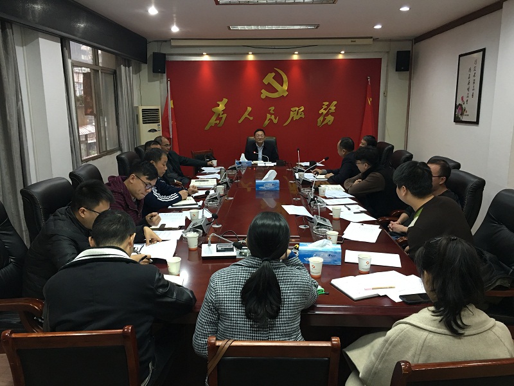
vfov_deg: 48.2
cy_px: 193
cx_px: 257
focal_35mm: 29
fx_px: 431
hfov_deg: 61.7
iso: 80
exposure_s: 1/17
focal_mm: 4.15
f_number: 2.2
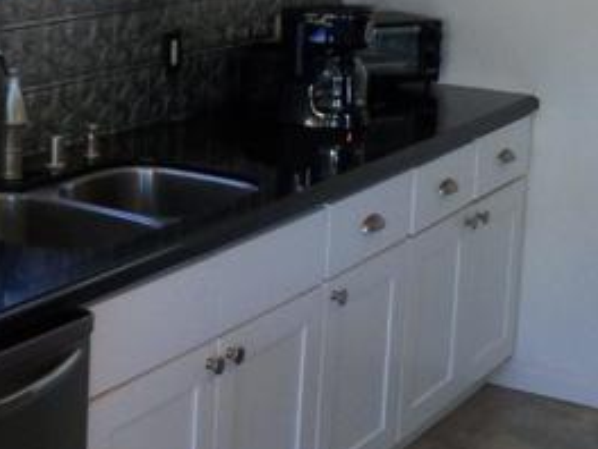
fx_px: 1468
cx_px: -14
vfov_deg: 17.0
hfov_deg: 22.1
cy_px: 11
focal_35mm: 85
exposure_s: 1/30
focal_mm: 6.2
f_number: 3.5
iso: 160
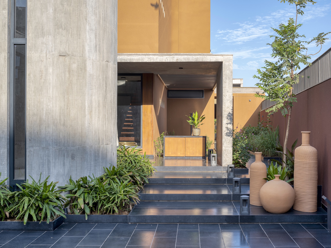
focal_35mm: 40
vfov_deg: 36.0
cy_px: 124
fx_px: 382
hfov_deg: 46.8
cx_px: 166
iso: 100
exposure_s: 1/20
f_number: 14
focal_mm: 50
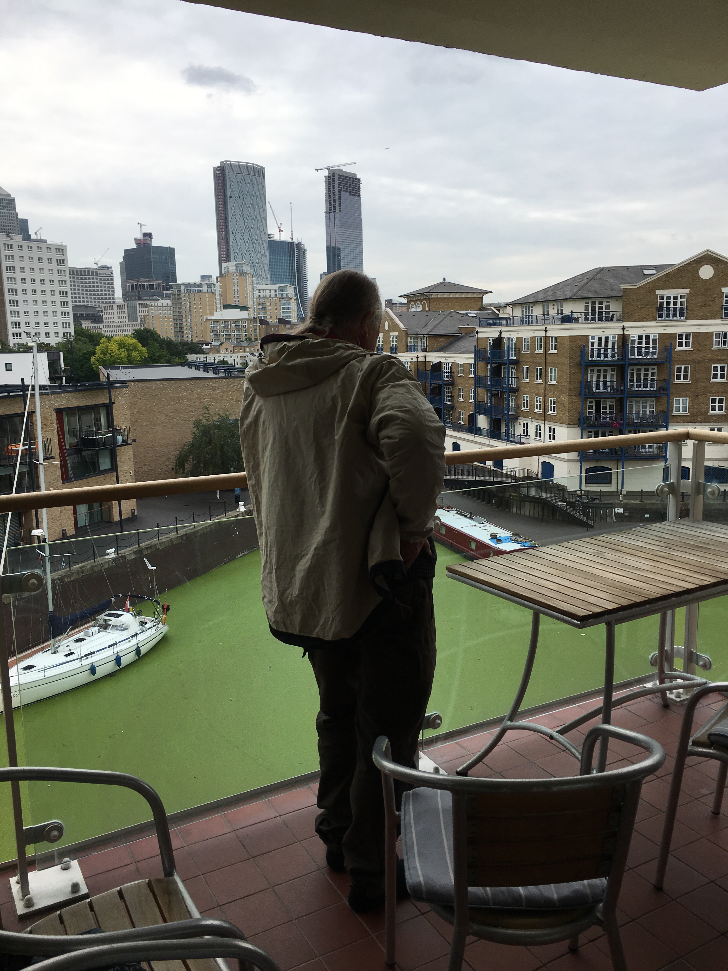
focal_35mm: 29
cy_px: 486
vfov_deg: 61.7
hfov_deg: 48.2
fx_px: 813
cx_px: 364
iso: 25
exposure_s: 1/1350
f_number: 2.2
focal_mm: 4.15
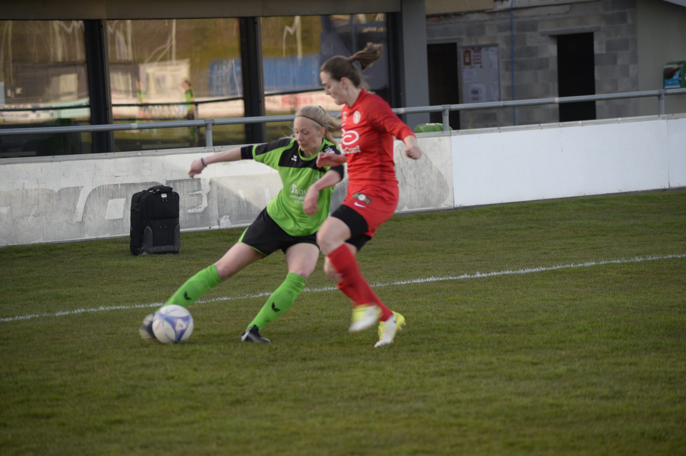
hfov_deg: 13.3
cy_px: 228
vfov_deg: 8.8
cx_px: 343
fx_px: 2950
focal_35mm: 155
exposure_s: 1/200
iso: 200
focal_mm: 155
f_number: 4.5
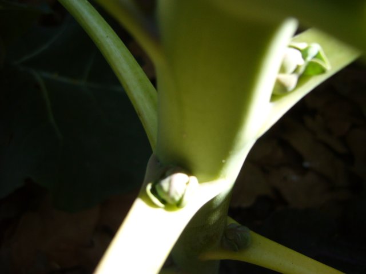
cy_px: 137
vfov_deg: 40.7
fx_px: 370
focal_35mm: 35
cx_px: 183
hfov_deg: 52.6
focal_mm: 5.8
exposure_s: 1/250
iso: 100
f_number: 2.8
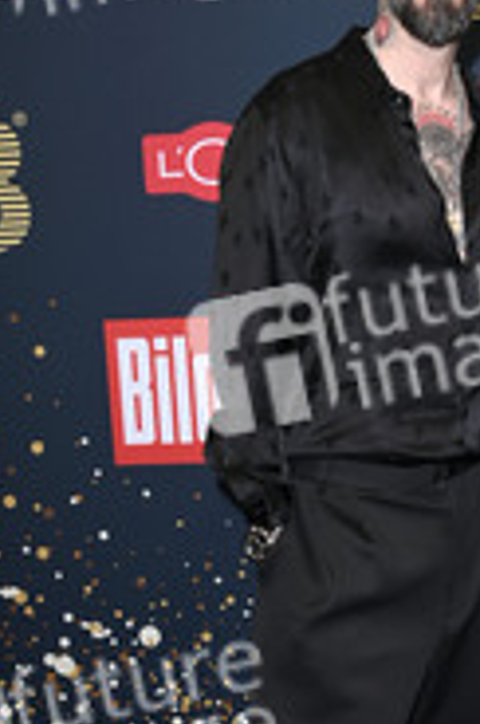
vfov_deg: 27.0
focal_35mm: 74
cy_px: 539
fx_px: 1485
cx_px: 504
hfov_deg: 17.8
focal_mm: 34
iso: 320
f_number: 5.6
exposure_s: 1/250
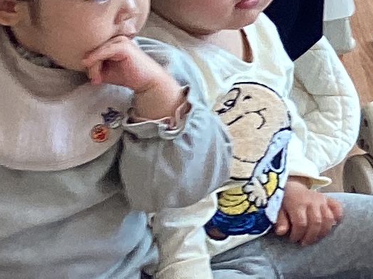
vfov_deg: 7.6
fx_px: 2089
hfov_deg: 9.6
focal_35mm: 194
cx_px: 714
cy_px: 45
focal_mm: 3.3
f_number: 2.4
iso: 50
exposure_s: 1/50
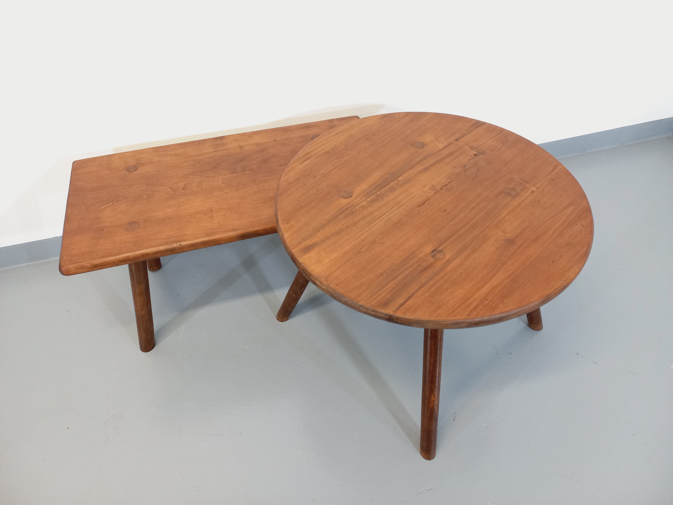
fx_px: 486
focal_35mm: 25
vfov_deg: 54.9
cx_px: 336
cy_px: 252
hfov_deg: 69.4
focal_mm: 4.65
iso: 250
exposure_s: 1/49
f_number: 1.8
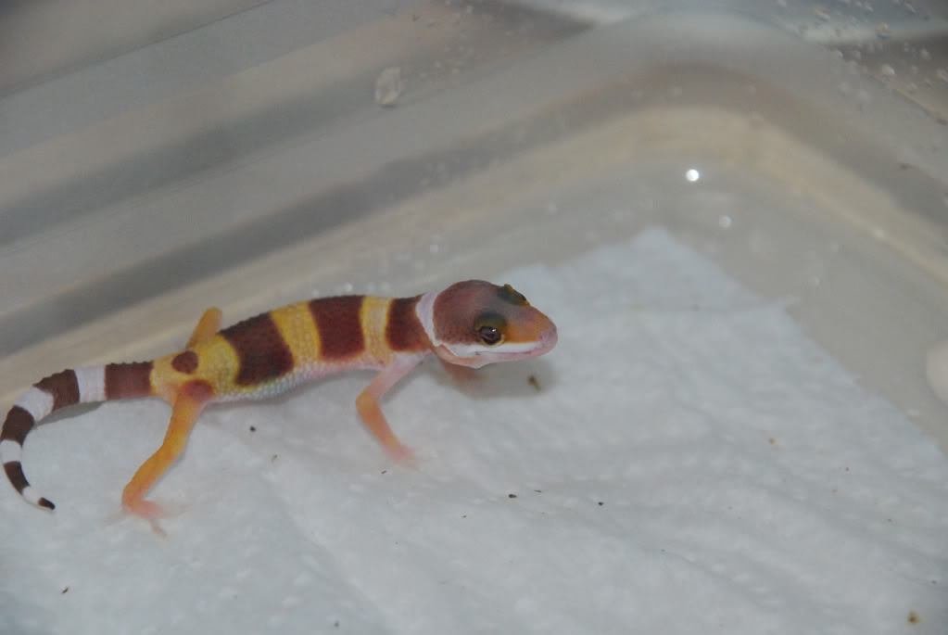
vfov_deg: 6.8
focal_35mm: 202
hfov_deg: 10.1
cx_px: 474
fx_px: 5339
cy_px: 318
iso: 1600
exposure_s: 1/125
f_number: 8
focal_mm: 135
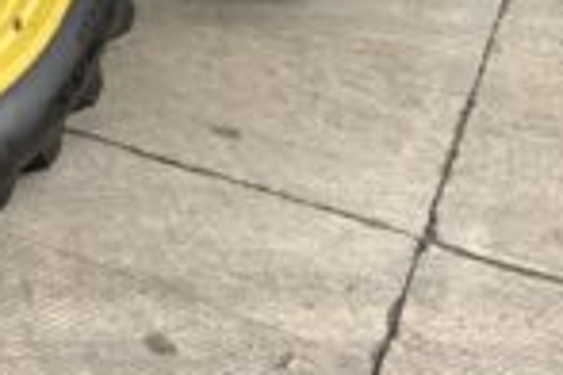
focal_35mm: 74
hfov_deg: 25.2
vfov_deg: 17.4
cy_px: -99
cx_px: -69
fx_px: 1157
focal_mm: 3
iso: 16
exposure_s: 1/153
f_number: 1.8
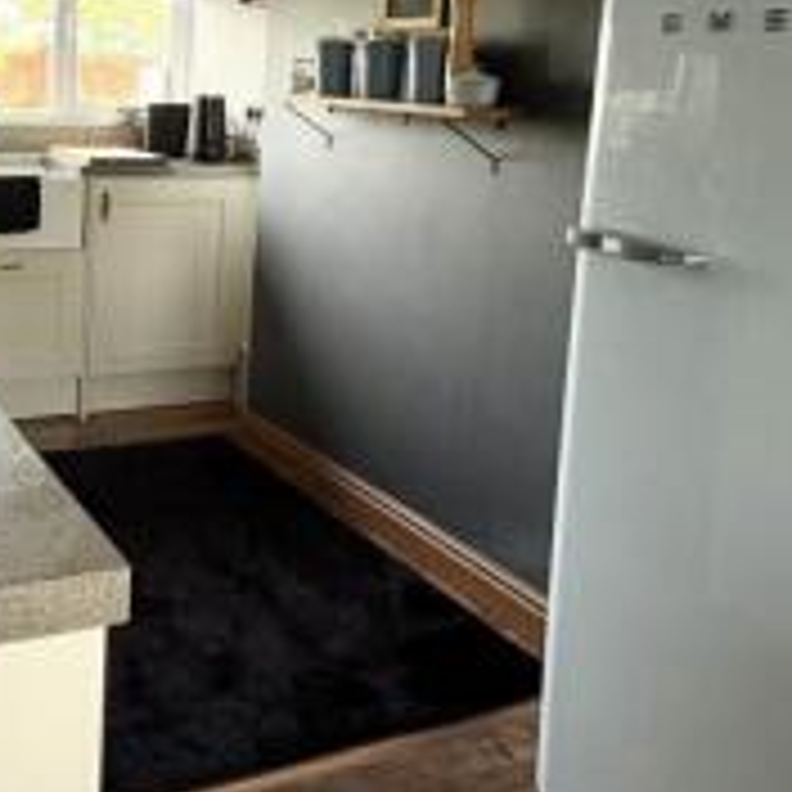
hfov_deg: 39.5
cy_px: 209
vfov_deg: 39.9
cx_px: 169
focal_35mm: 41
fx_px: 1061
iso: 125
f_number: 2.2
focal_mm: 2.22
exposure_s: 1/99
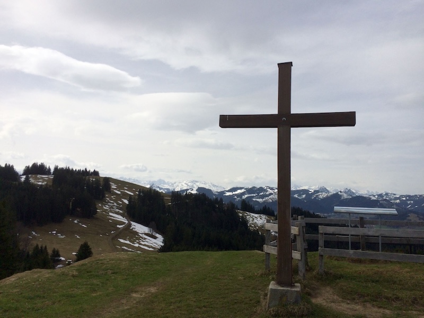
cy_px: 159
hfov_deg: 61.7
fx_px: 355
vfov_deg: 48.2
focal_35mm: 29
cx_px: 212
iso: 32
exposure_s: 1/5128
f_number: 2.2
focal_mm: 4.15
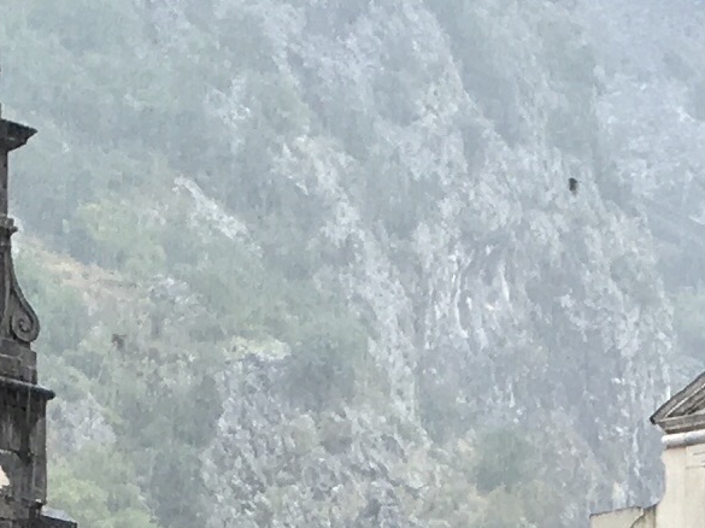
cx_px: 739
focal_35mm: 200
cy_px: 1532
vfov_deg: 6.8
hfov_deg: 9.8
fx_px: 4071
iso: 25
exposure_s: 1/125
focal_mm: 4.15
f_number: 2.2
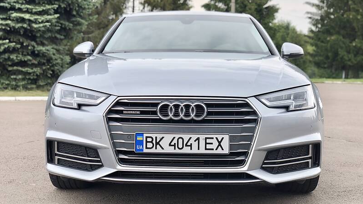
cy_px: 89
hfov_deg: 36.6
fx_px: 549
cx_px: 182
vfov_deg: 21.1
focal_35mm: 57
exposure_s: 1/232
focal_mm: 6
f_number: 2.4
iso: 16
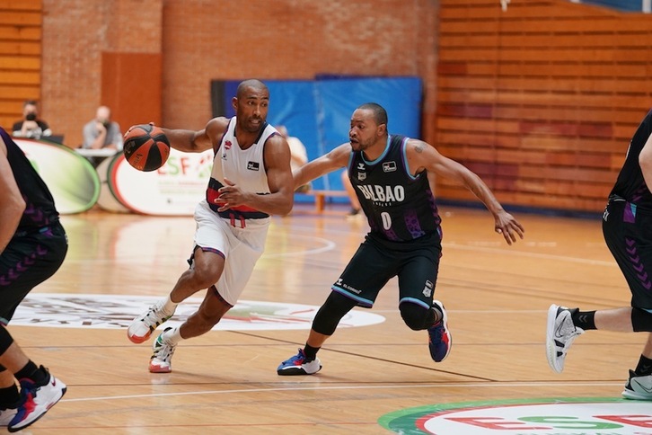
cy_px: 218
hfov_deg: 11.1
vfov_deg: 7.4
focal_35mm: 186
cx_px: 326
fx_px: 3368
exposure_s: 1/2500
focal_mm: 124
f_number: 2.8
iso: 2000
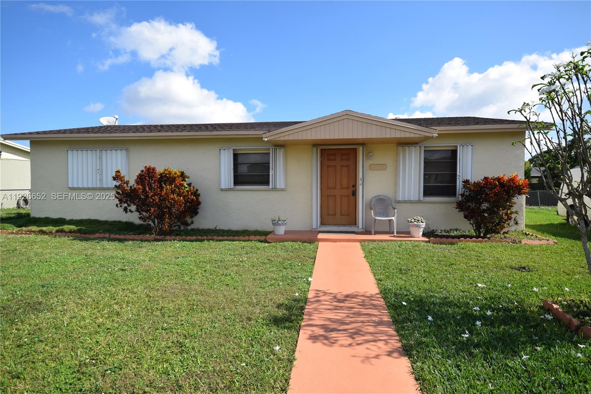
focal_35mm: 20
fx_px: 320
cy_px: 197
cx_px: 296
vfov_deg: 63.2
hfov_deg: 85.4
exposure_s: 1/400
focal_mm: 13
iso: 200
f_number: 10
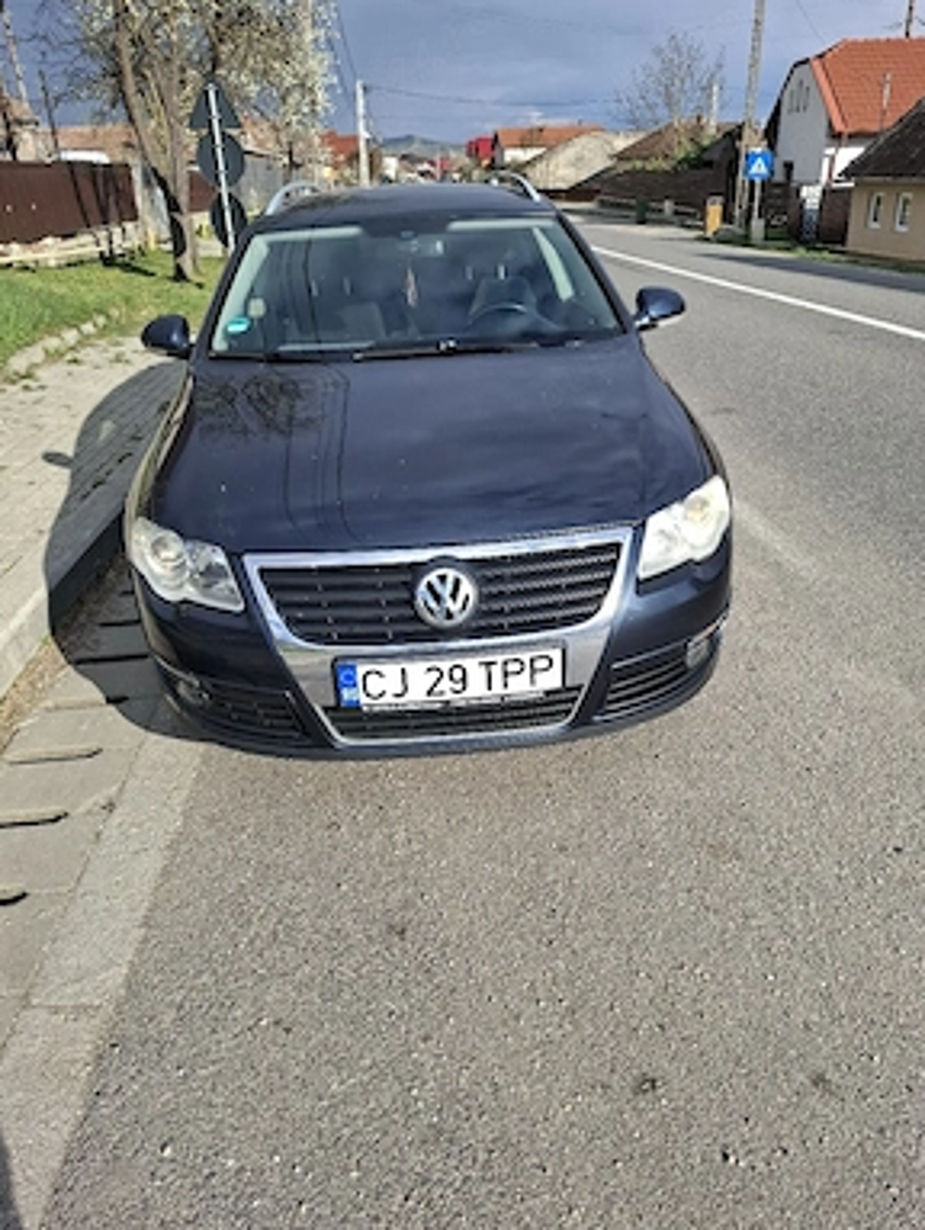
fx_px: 854
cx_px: 453
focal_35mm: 24
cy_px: 623
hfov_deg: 56.9
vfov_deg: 71.5
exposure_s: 1/1111
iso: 50
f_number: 1.8
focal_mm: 5.54
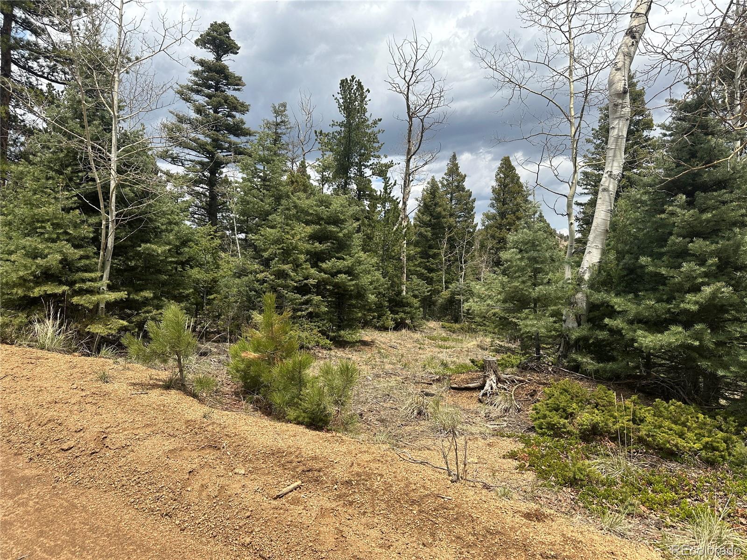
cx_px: 374
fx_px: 518
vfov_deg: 56.8
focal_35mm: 24
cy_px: 280
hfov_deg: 71.6
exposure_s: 1/4348
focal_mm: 6.86
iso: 80
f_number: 1.78
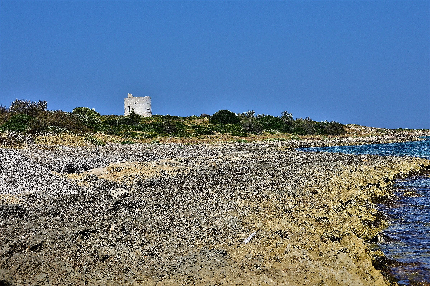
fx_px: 984
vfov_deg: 16.5
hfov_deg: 24.6
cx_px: 215
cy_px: 143
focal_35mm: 82
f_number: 10
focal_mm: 55
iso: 200
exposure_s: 1/500
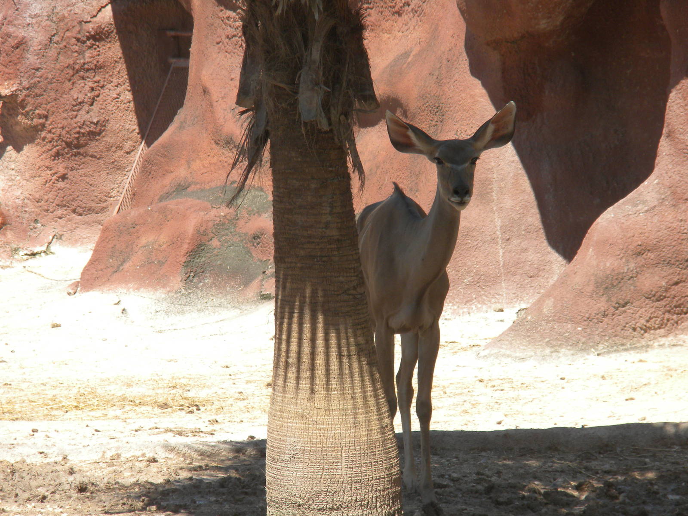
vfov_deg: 5.7
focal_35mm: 260
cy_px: 258
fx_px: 5168
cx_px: 344
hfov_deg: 7.6
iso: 90
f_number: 5.3
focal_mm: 46.2
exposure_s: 1/262
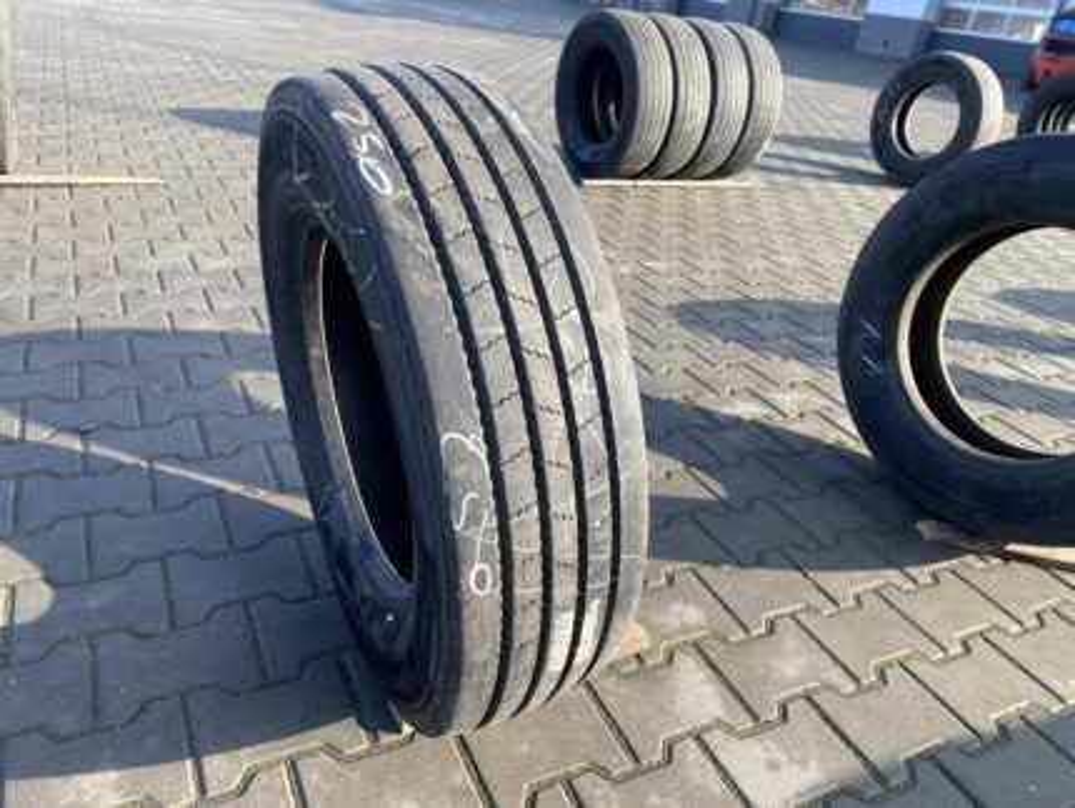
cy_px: 404
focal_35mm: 26
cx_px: 538
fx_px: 808
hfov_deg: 67.3
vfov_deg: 53.1
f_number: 1.8
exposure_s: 1/414
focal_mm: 4.25
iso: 32
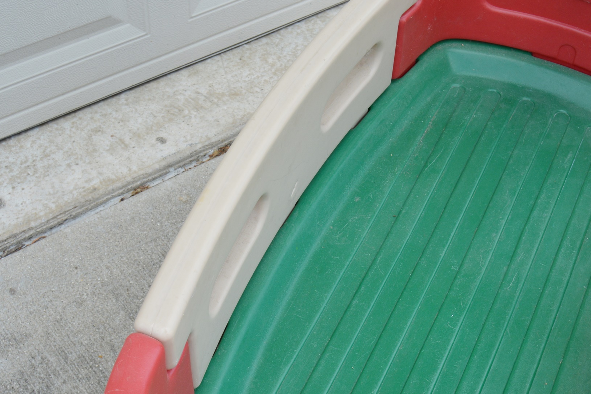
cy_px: 247
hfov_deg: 32.9
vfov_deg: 22.6
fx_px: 985
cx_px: 425
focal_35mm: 60
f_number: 7.1
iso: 200
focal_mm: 26
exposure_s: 1/200
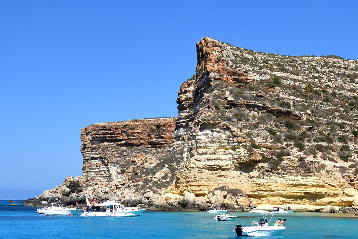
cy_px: 175
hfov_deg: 30.9
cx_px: 377
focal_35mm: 59
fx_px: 587
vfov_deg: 22.8
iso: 100
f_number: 11
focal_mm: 16
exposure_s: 1/250
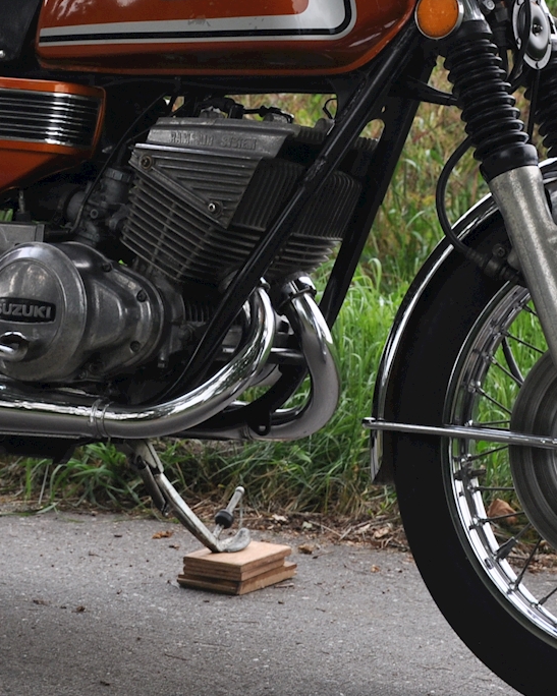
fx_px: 3092
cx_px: 214
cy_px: 162
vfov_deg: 12.8
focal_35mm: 150
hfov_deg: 10.3
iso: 200
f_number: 7.1
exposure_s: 1/200
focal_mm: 38
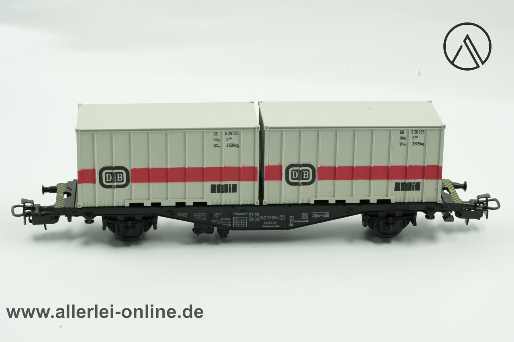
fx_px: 1285
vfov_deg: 15.2
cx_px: 257
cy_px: 171
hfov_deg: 22.6
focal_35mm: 90
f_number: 16
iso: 2500
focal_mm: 90
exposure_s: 1/40
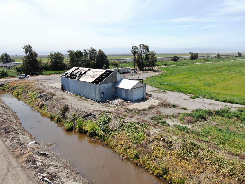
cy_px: 92
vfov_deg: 56.8
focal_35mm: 24
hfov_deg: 71.6
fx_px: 170
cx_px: 122
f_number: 2.8
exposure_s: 1/1250
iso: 110
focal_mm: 4.39
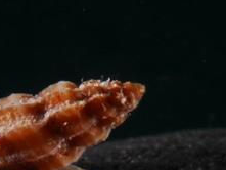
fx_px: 1731
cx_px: 55
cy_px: 215
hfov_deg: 7.5
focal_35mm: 265
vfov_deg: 5.6
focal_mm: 45
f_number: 22
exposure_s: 1/160
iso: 160
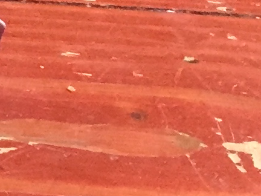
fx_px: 1651
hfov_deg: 7.3
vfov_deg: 6.7
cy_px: 249
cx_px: -680
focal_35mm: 219
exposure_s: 1/30
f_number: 2.2
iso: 160
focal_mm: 4.15
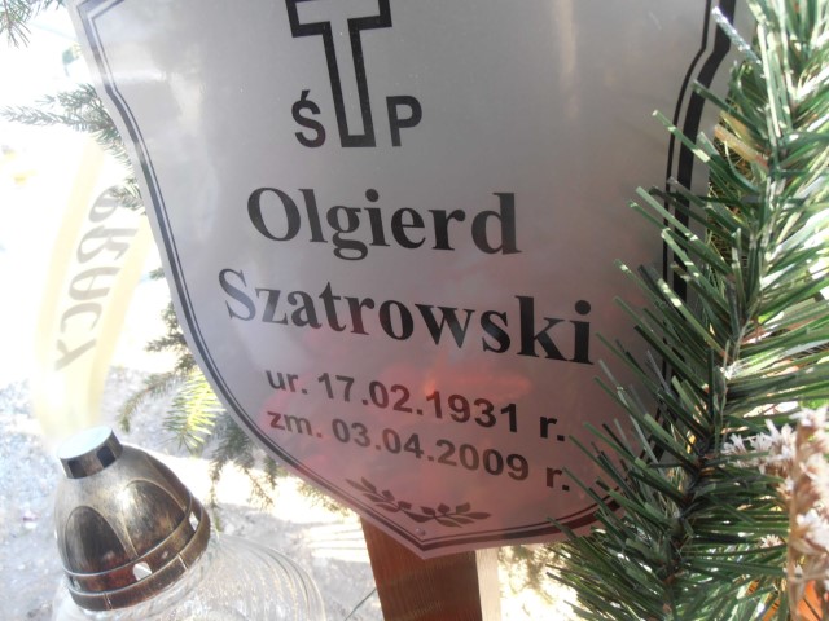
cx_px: 414
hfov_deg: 71.6
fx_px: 575
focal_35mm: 24
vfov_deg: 56.8
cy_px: 310
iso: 80
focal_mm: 4.2
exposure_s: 1/40
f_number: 3
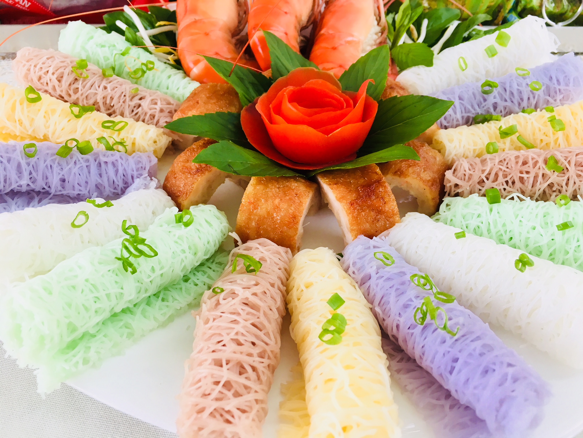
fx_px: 488
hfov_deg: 61.7
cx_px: 292
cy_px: 219
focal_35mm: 29
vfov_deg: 48.2
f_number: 2.2
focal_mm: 4.15
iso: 32
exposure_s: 1/33
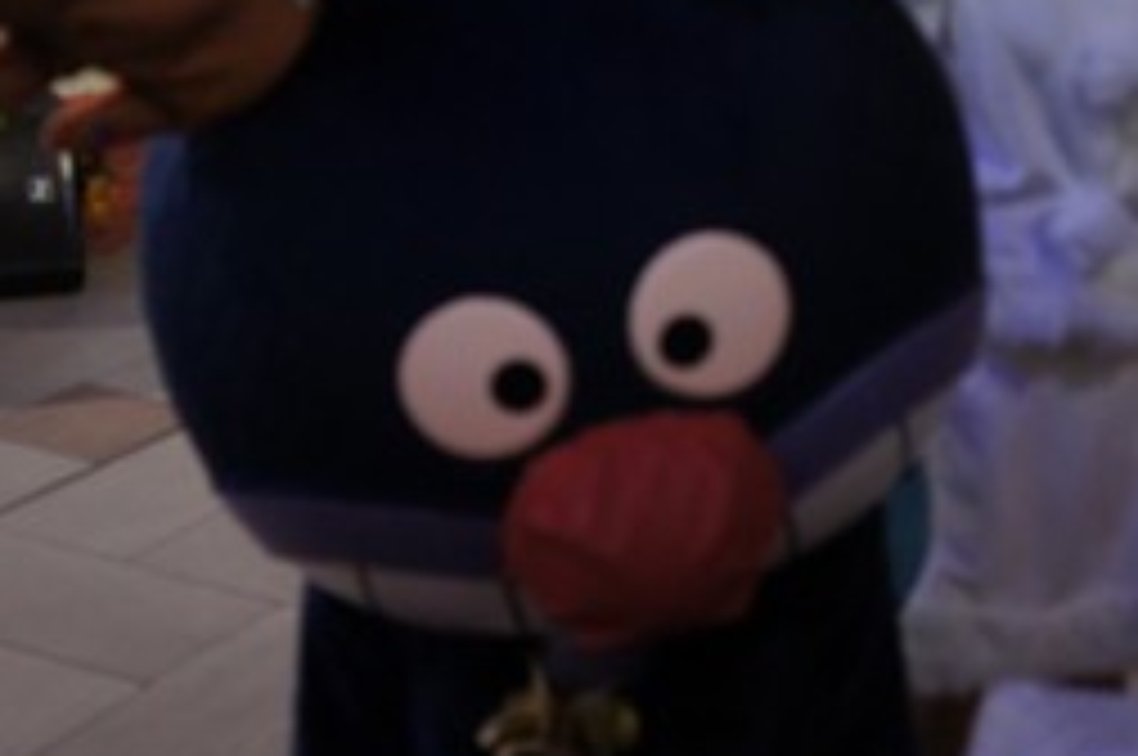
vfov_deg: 19.7
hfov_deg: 29.3
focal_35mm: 69
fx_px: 2172
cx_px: 634
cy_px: 333
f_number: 4
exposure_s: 1/40
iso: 1600
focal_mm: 29
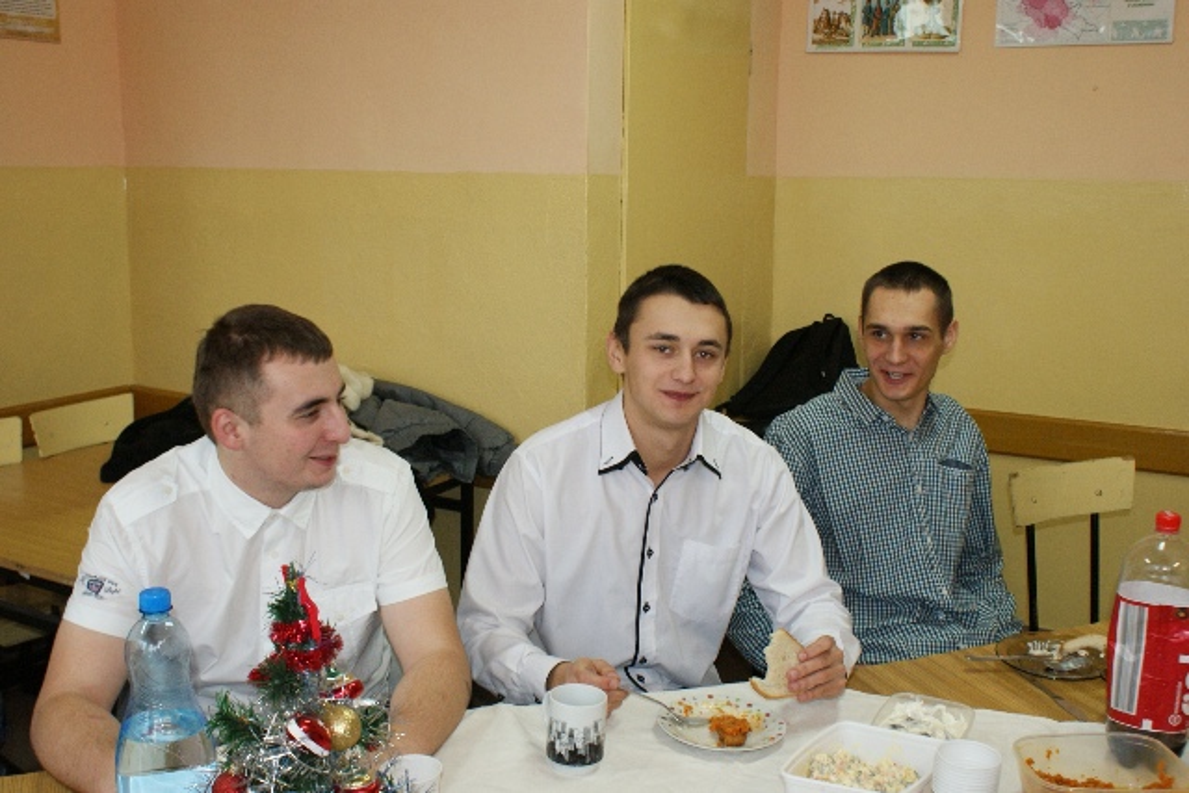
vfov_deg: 36.9
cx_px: 594
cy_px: 396
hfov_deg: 53.1
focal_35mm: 36
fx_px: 1189
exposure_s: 1/60
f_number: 5.6
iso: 400
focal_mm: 24
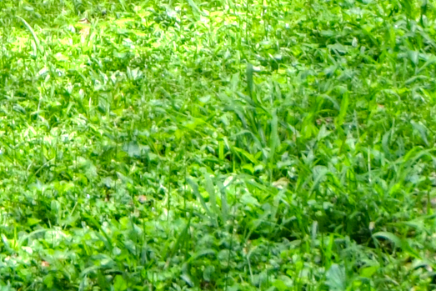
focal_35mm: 141
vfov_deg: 8.6
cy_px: -477
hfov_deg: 14.0
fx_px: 1708
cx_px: -127
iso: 1800
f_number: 4
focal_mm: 16
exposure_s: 1/8000
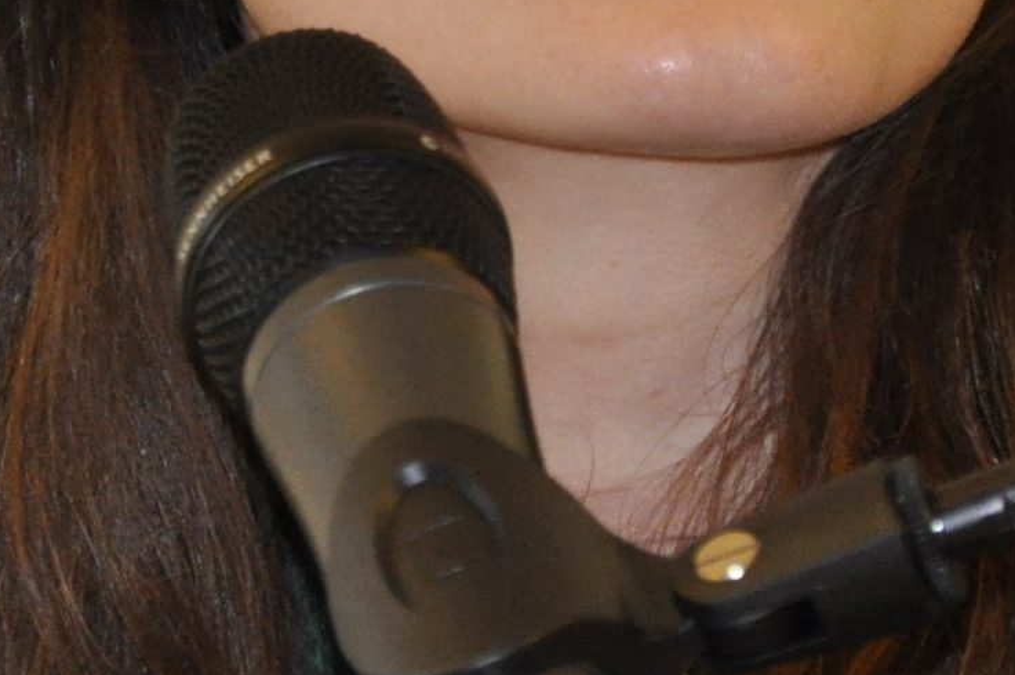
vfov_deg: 2.0
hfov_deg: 3.0
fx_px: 19381
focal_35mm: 688
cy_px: 99
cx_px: 83
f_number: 5.6
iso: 1250
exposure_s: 1/60
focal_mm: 105
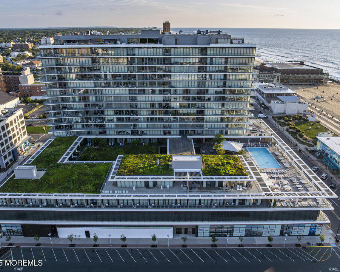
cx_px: 167
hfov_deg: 66.0
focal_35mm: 26
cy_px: 134
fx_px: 262
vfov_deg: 54.9
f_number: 2.8
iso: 220
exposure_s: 1/2000
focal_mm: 12.29
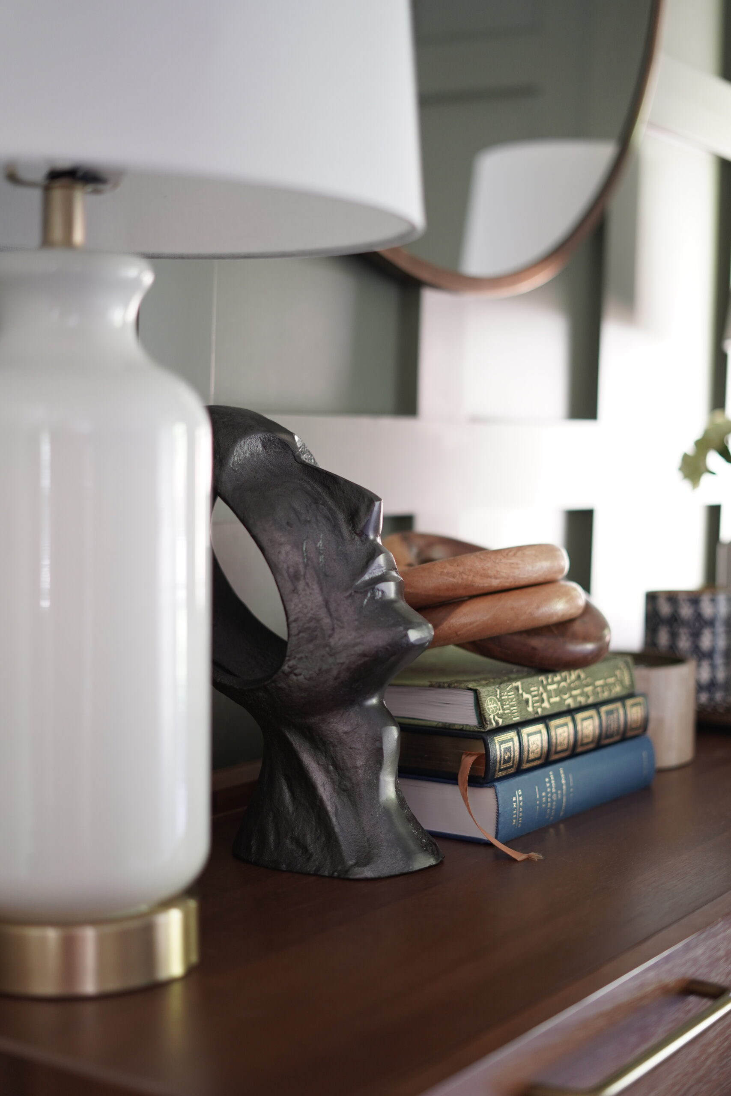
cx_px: 366
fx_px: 1523
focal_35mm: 50
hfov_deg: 27.0
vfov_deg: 39.6
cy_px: 548
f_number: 1.8
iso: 800
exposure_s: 1/60
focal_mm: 50
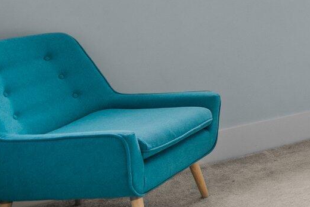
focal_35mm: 63
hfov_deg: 20.8
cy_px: -47
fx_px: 543
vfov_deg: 20.1
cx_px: 571
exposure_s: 1/60
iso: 320
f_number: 4
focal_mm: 16
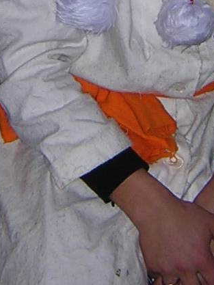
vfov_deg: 14.2
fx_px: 1137
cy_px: 28
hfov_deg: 10.8
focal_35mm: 138
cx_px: 97
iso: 100
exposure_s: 1/60.1
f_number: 2.6
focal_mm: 4.7
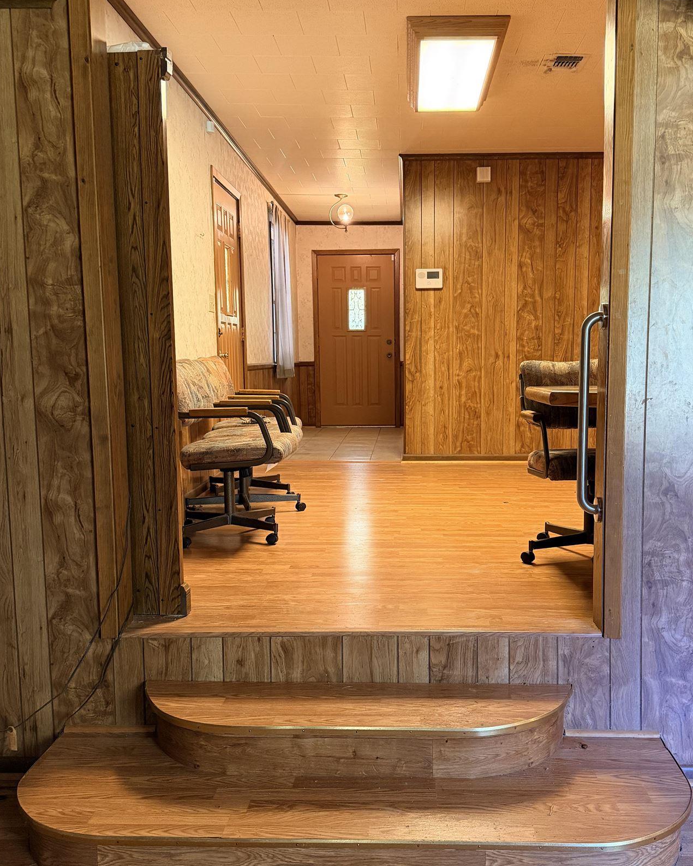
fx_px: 872
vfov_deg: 52.8
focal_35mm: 34
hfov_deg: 43.3
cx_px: 389
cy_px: 459
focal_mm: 6.76
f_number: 1.78
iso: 500
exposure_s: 1/60
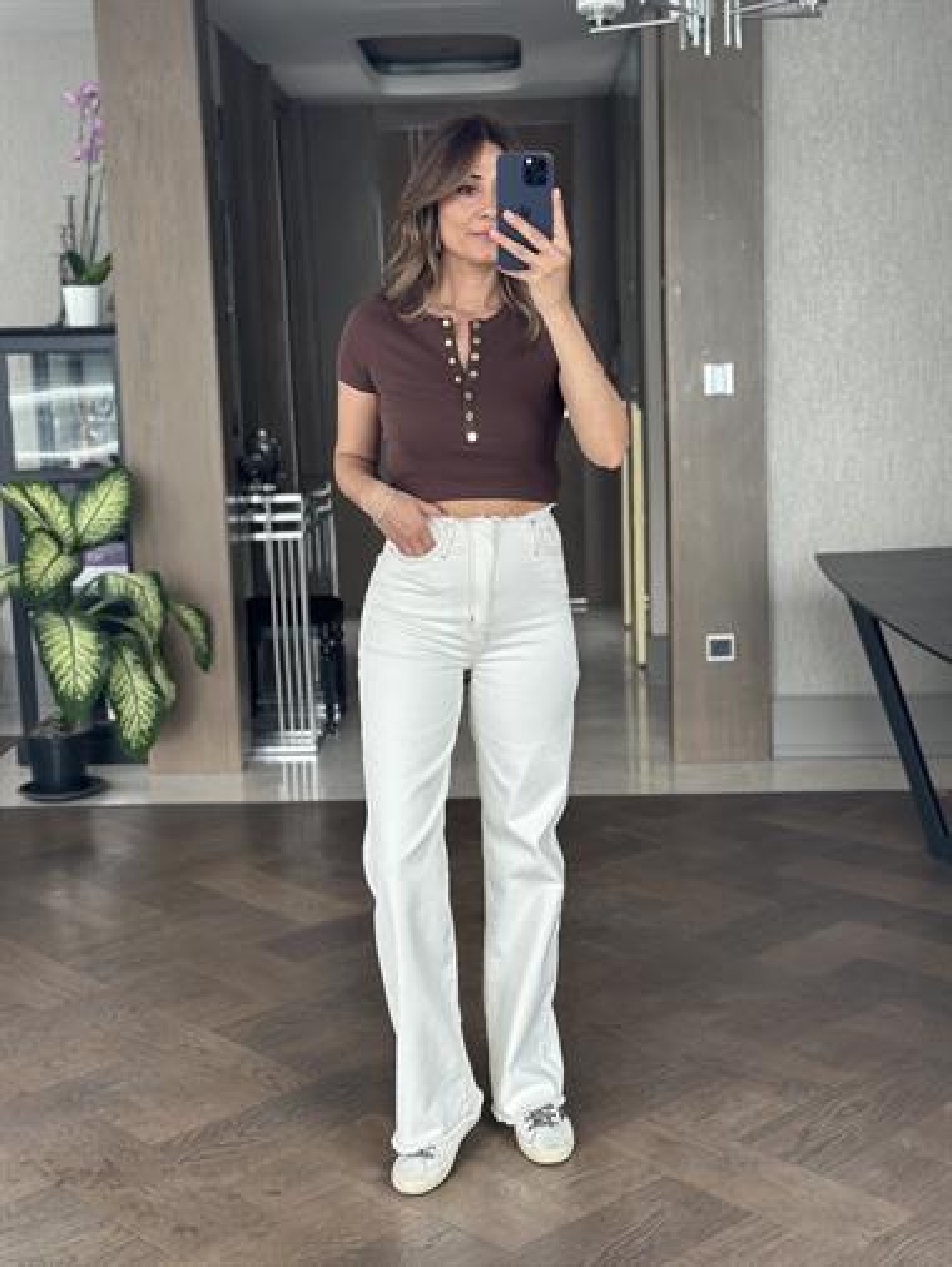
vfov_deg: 39.6
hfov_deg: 30.3
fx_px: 1759
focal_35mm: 48
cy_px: 634
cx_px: 476
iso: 125
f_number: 1.78
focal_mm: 6.86
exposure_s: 1/88
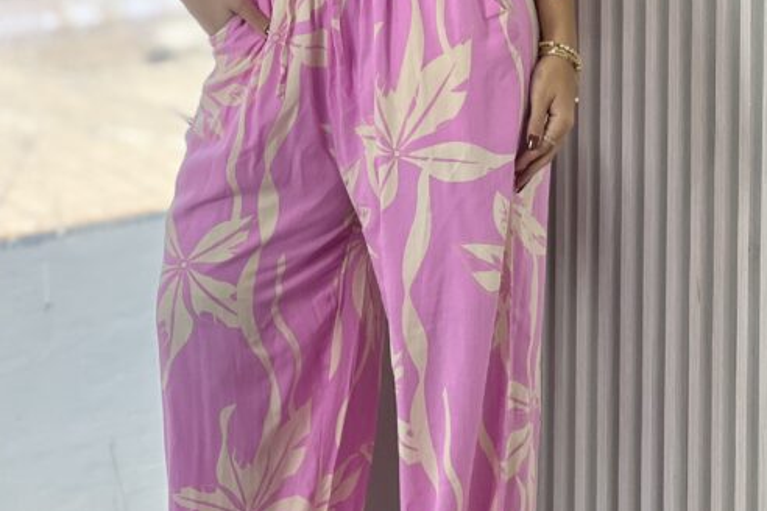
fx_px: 3238
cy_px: 13
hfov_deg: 13.5
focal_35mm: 152
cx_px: 359
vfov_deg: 9.0
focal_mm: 9
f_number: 2.8
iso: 40
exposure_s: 1/120
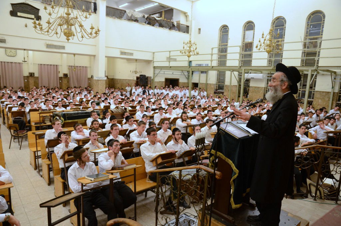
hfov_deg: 73.9
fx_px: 227
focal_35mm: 24
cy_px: 113
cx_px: 170
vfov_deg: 52.9
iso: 1250
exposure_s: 1/250
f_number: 5
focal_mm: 16
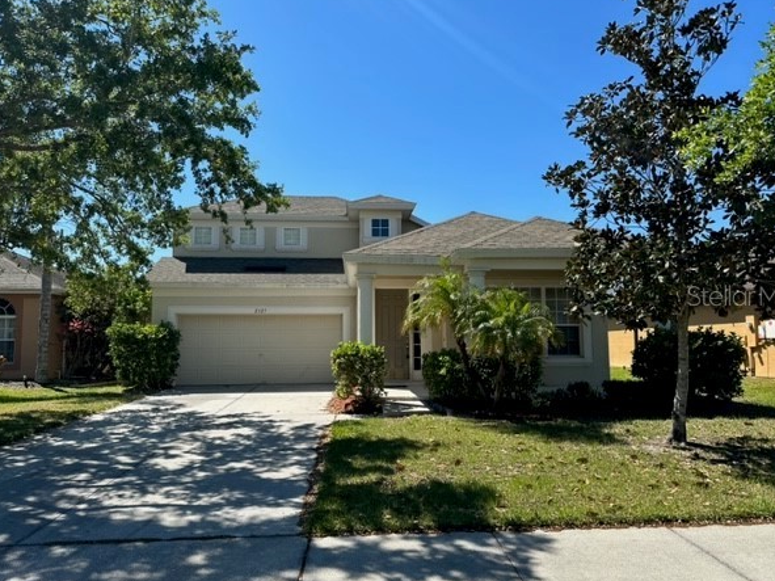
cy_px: 295
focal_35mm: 26
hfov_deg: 67.3
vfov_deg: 53.0
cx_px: 391
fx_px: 582
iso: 80
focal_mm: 6.86
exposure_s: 1/3597
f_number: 1.78
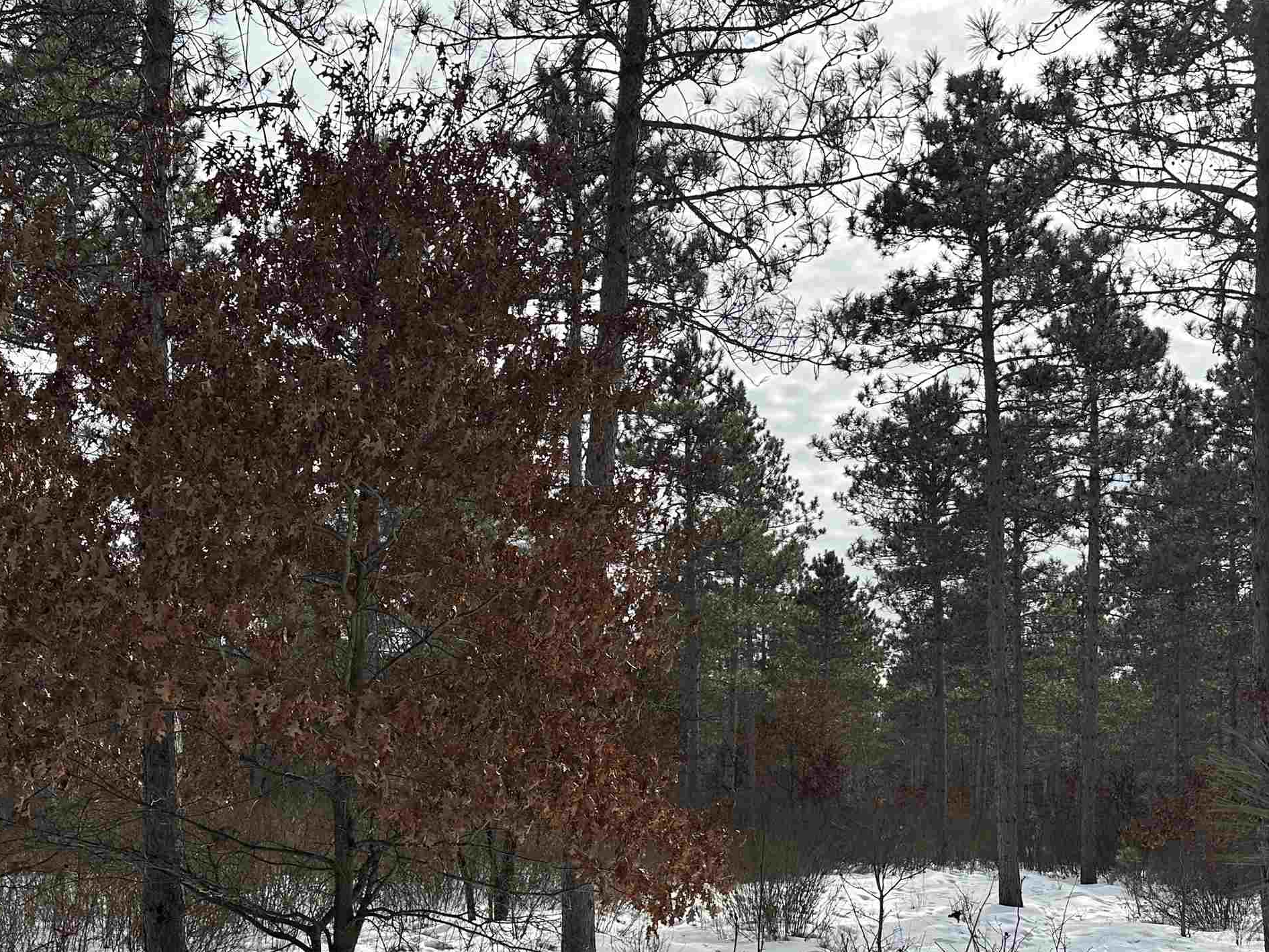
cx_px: 583
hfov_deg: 47.8
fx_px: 1430
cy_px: 733
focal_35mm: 39
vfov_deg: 35.9
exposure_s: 1/4184
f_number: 1.78
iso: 80
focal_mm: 6.86
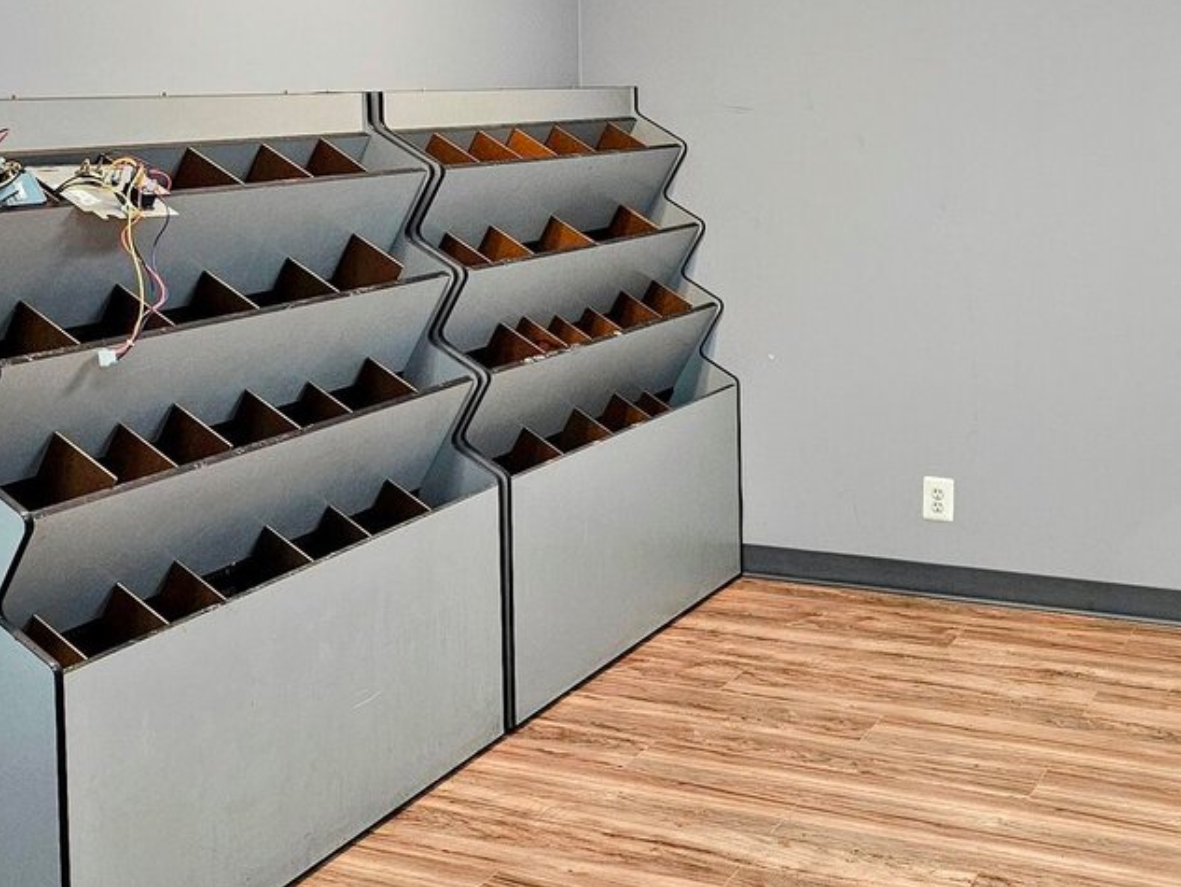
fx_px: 1877
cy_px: 236
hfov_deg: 34.9
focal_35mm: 55
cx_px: 598
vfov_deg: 26.3
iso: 250
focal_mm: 6.3
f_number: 1.7
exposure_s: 1/120
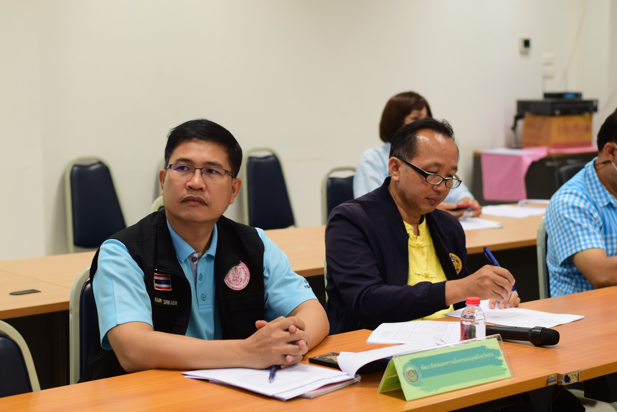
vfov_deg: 18.2
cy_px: 206
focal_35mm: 75
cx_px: 308
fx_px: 1286
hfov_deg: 27.0
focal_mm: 50
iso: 500
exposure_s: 1/125
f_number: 3.2
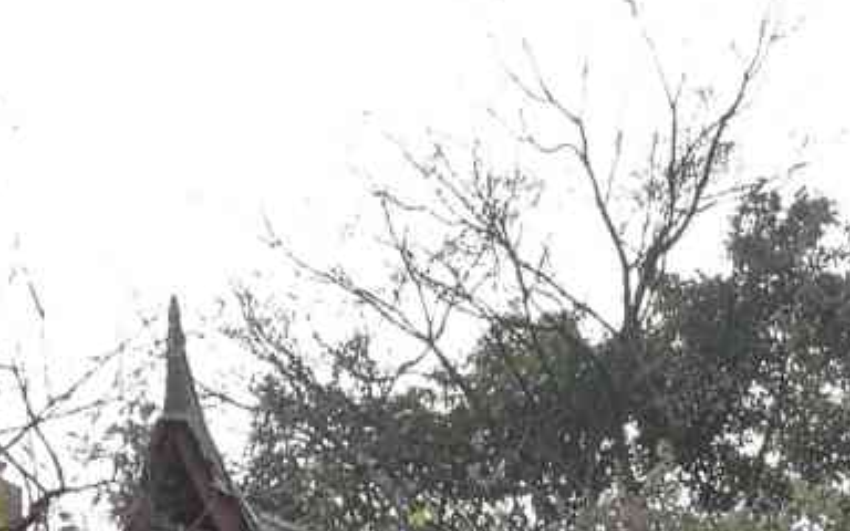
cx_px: 323
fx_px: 3220
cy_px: 964
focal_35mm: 139
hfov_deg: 15.0
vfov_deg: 9.0
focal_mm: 4.5
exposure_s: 1/526
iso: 50
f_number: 2.2
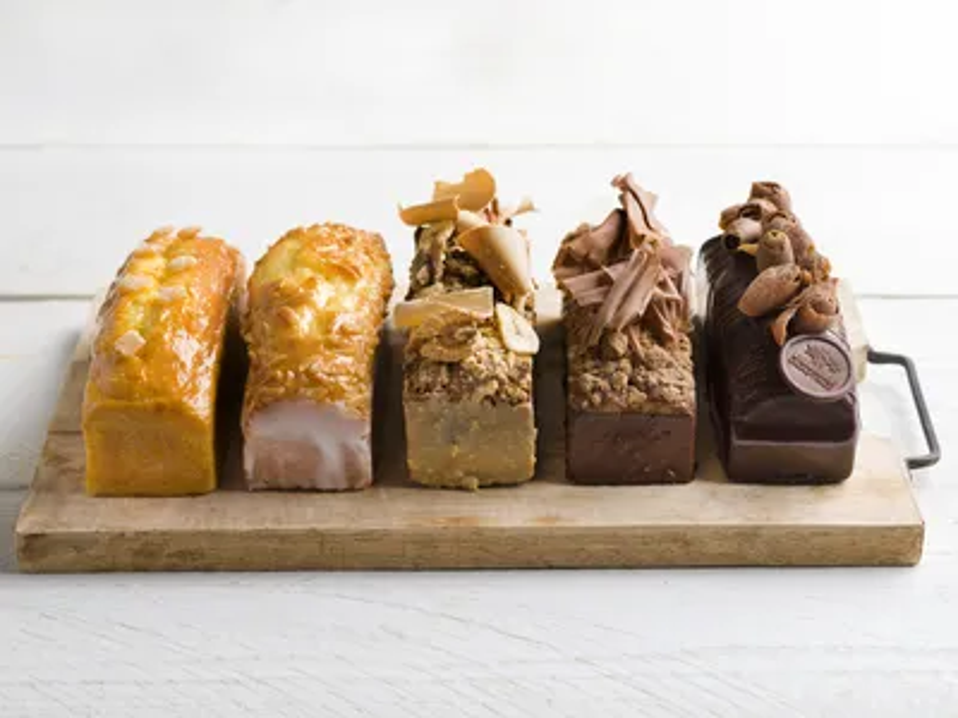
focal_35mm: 77
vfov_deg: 19.1
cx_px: 479
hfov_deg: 25.3
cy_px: 359
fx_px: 2131
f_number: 6.8
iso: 100
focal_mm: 120
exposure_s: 1/800
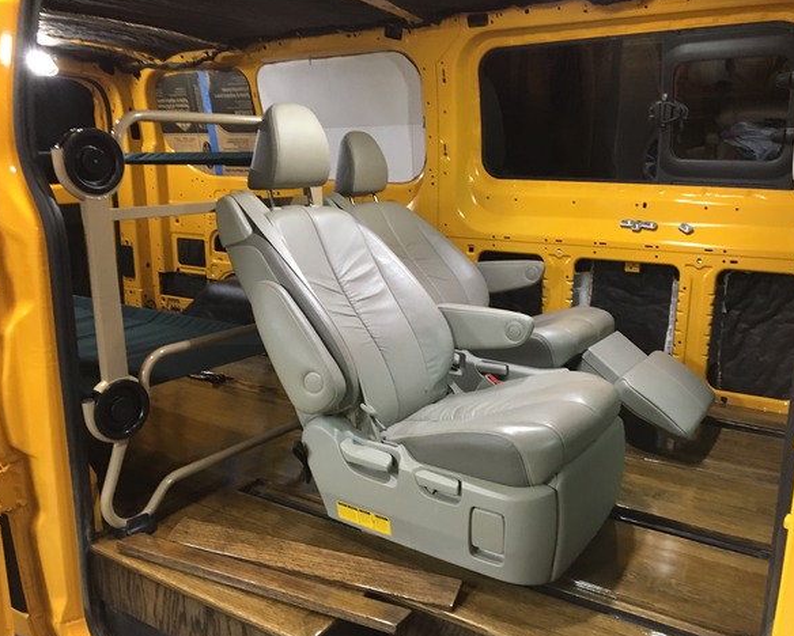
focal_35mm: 31
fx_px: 729
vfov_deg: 47.2
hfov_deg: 57.1
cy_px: 319
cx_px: 396
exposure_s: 1/17
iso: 200
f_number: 2.2
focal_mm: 4.15
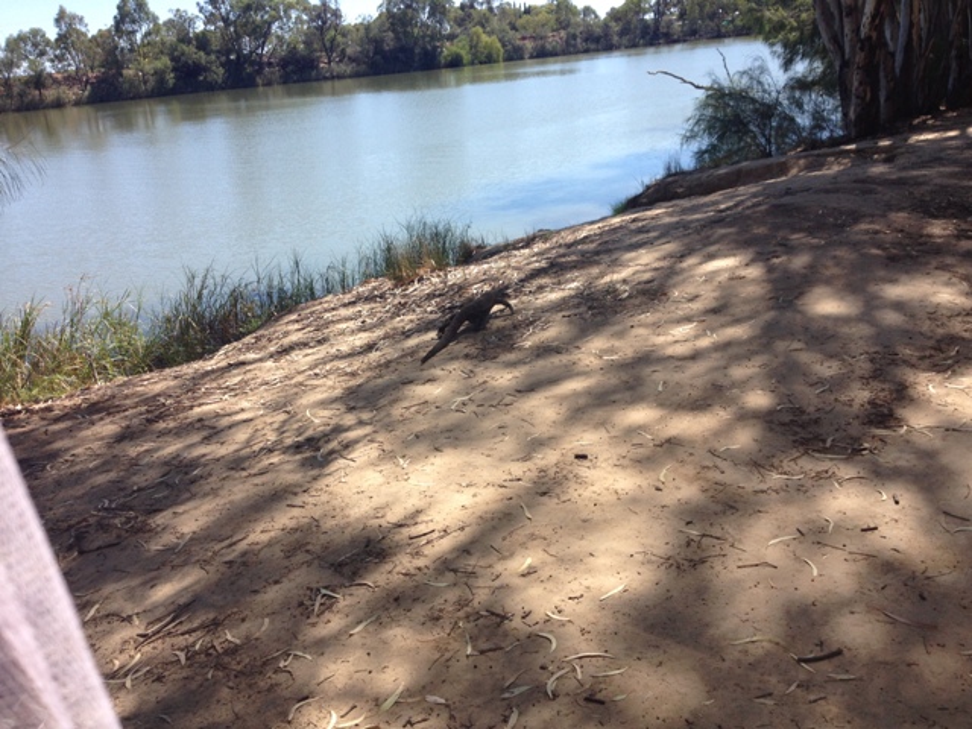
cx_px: 486
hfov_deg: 52.6
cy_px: 364
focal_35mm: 35
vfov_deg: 40.7
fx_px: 983
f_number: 2.4
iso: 50
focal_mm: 4.28
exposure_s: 1/1175
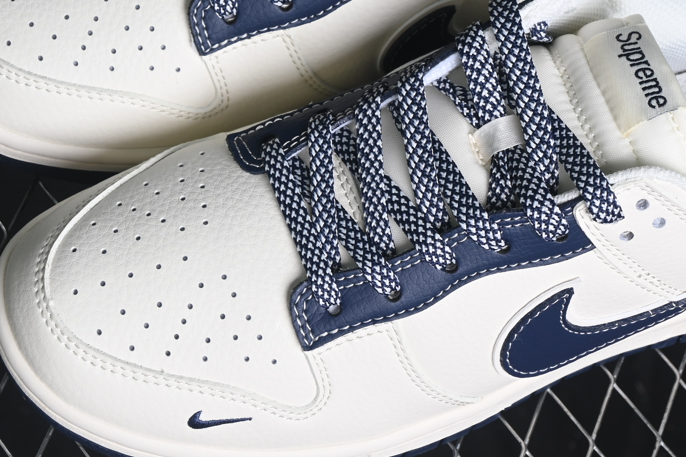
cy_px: 90
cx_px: 411
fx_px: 2668
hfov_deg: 14.6
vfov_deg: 9.8
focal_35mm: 140
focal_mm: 50
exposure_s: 1/80
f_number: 7.1
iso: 160
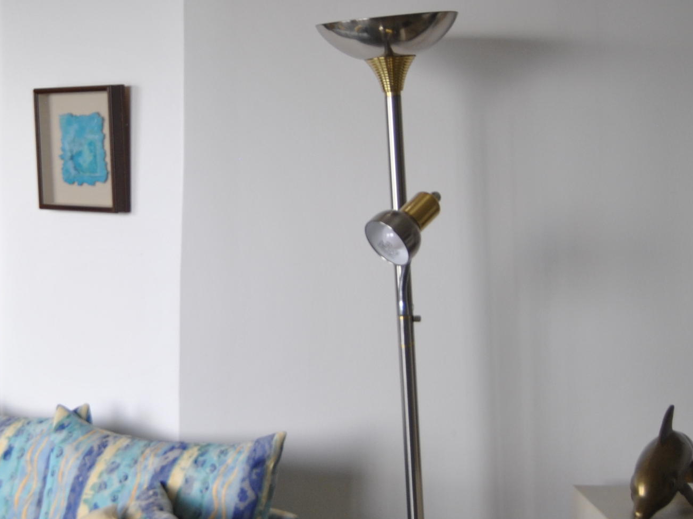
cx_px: 147
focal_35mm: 73
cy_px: 231
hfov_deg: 26.2
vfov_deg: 20.2
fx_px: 1461
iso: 200
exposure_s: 1/40
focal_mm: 22
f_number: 3.5
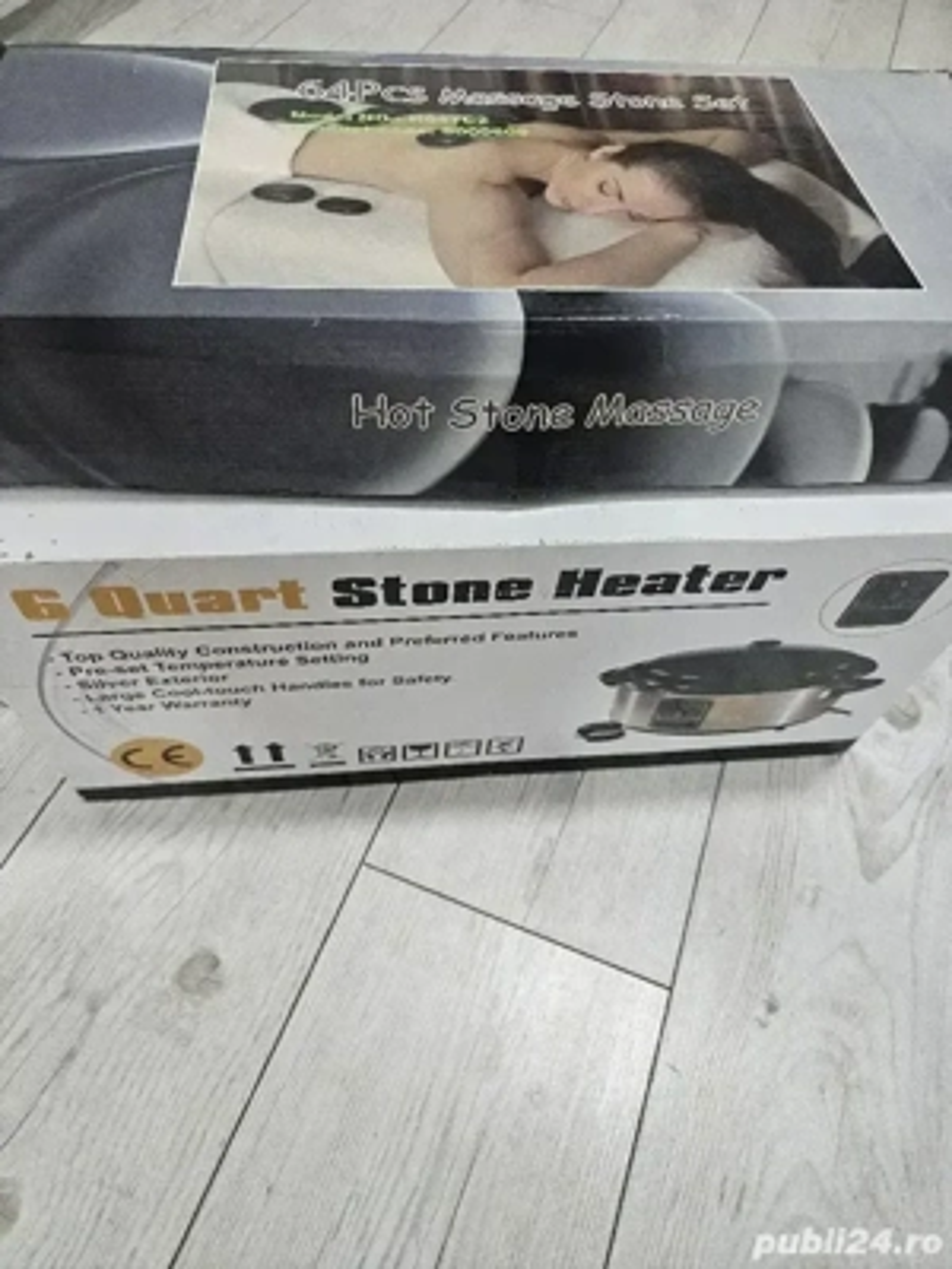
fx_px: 843
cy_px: 634
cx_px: 476
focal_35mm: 23
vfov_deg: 73.9
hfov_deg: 58.9
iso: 640
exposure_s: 1/204
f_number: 1.7
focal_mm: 6.3
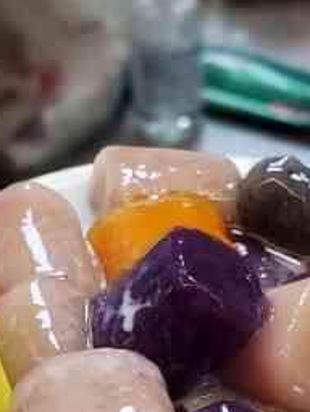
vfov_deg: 19.8
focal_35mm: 95
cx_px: 232
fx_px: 1132
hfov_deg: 15.5
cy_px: 439
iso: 200
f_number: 2.4
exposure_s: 1/100
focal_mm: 4.3
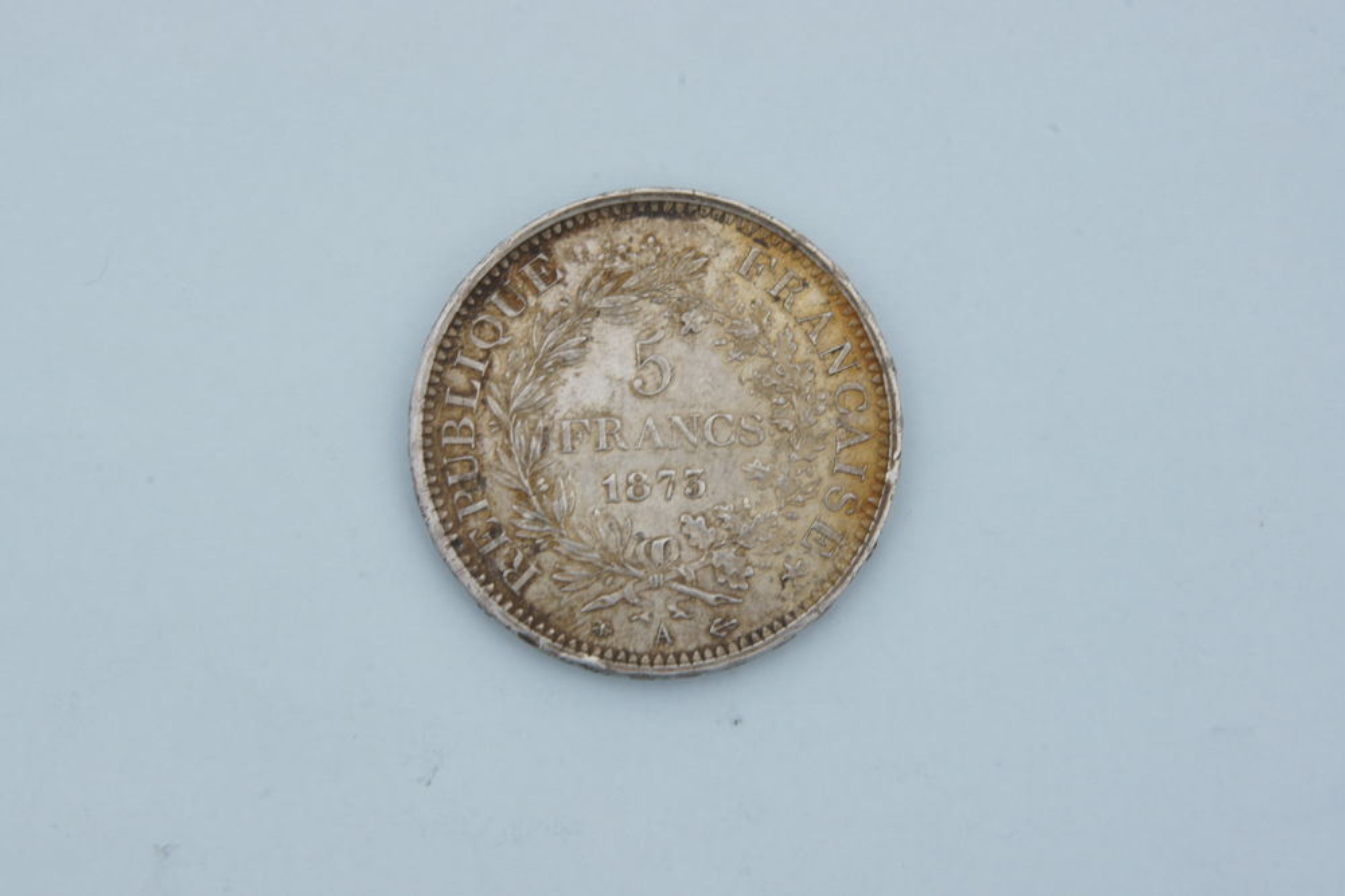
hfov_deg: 13.7
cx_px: 672
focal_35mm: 150
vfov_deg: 9.2
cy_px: 448
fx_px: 5605
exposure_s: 1/25
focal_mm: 100
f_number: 25
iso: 200
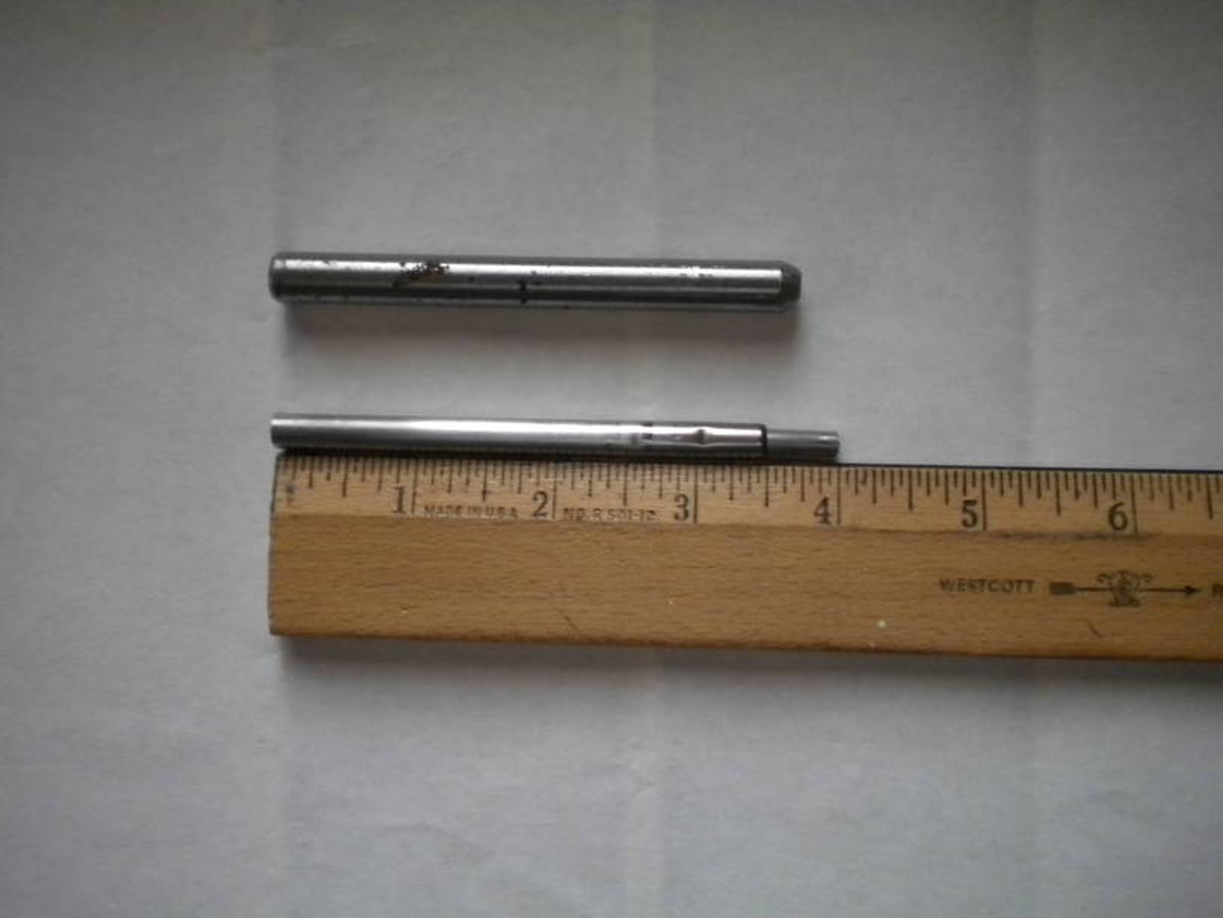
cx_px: 612
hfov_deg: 52.6
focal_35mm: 35
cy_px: 459
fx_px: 1237
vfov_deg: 40.7
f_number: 3.1
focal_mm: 6.3
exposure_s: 1/58.5
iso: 400
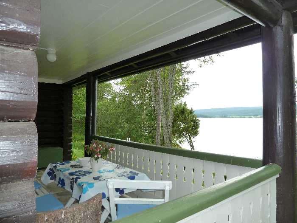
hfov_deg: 69.4
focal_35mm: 25
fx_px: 214
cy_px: 112
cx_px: 148
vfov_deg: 54.9
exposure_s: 1/60
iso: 125
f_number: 3.3
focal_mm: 4.1
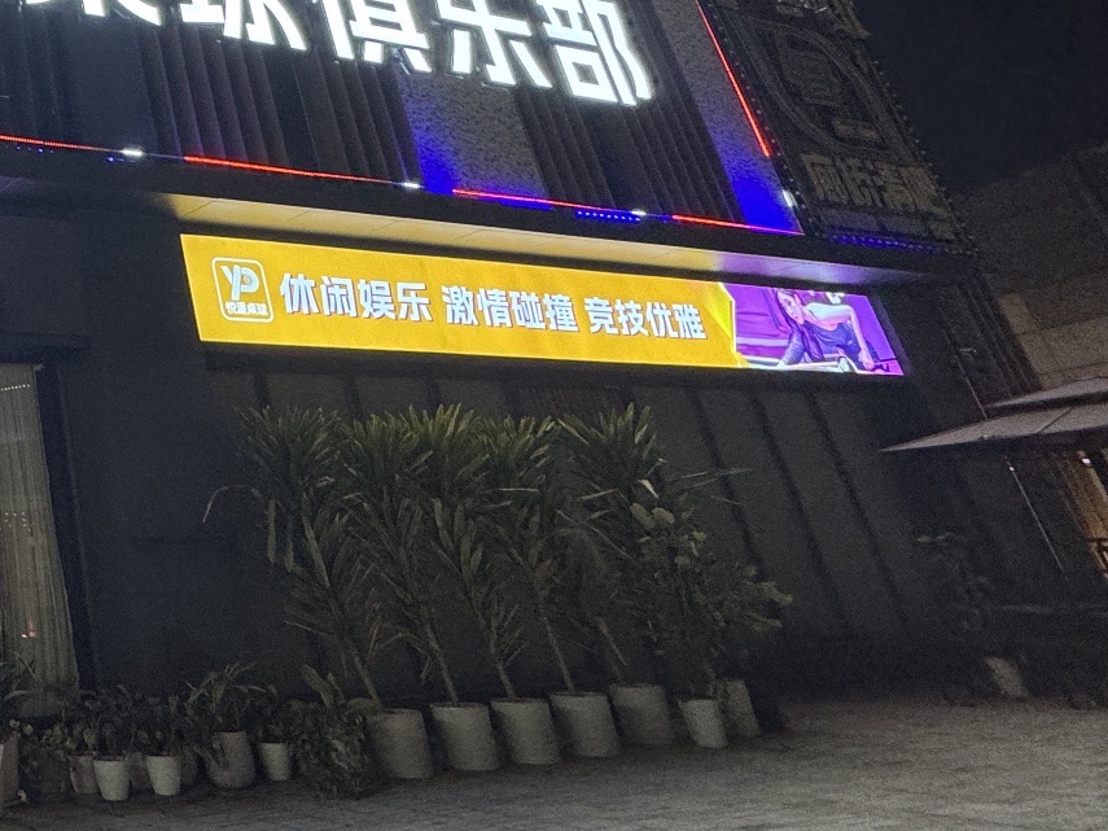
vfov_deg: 40.3
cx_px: -171
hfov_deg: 41.3
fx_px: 1056
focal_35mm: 33
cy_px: 115
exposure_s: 1/100
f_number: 2.2
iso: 160
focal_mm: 2.22
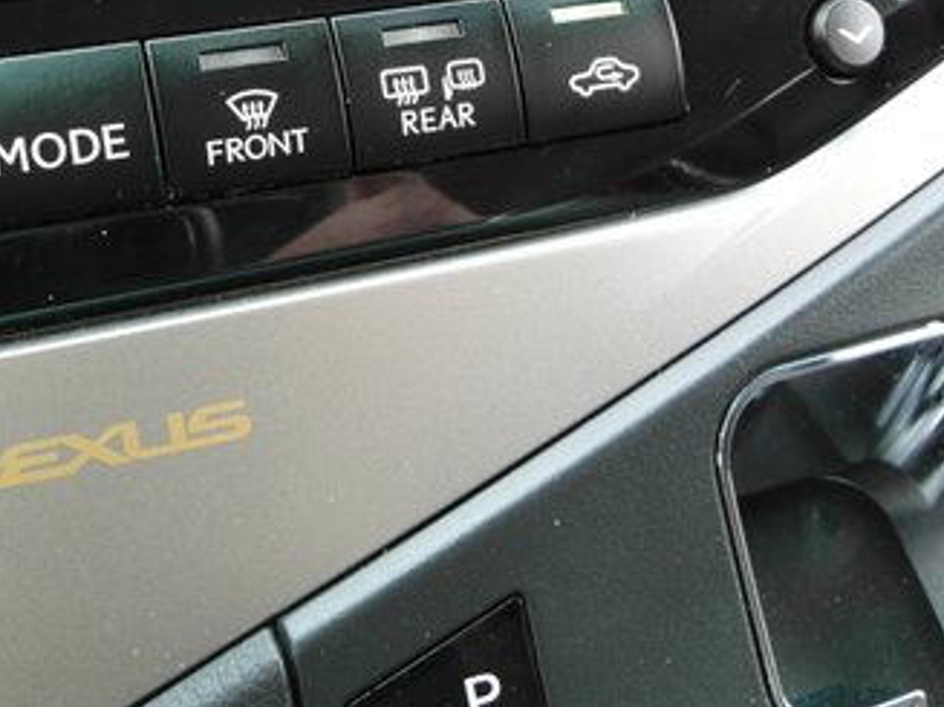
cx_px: 551
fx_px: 1281
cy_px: 133
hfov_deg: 40.3
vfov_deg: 30.1
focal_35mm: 47
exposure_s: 1/30
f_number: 2.8
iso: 160
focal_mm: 4.4
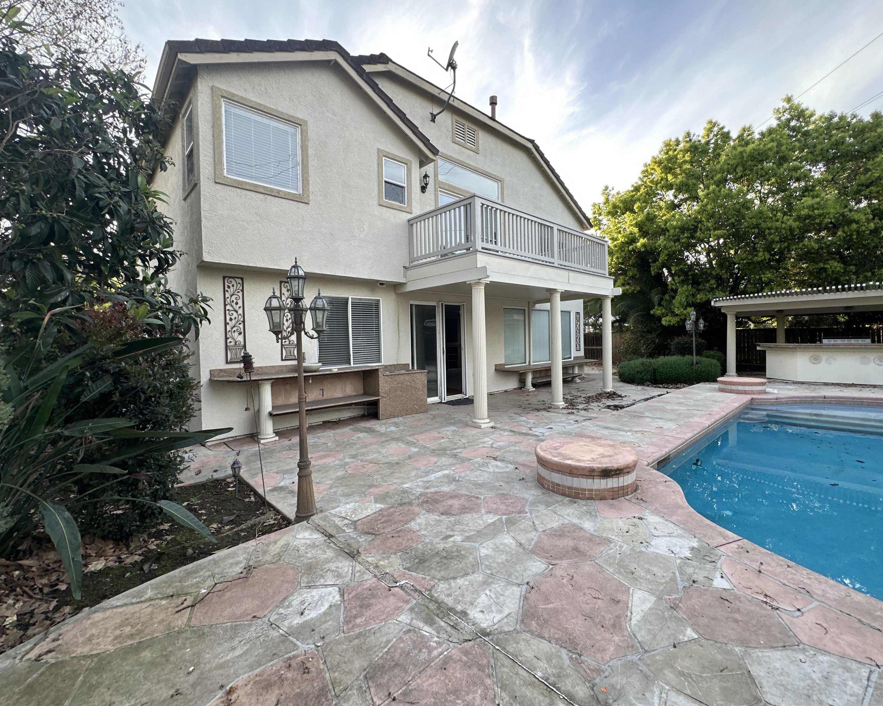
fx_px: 392
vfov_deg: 84.0
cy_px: 343
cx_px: 456
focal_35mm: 15
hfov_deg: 96.8
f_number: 2.2
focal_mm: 2.22
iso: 40
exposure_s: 1/209
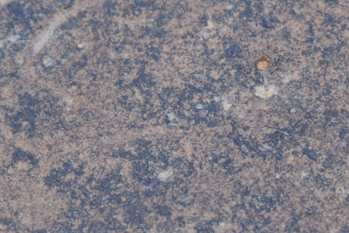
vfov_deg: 4.2
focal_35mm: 325
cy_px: 113
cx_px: 457
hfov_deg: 6.3
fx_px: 3150
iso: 100
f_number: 5.6
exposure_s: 1/125
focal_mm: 55
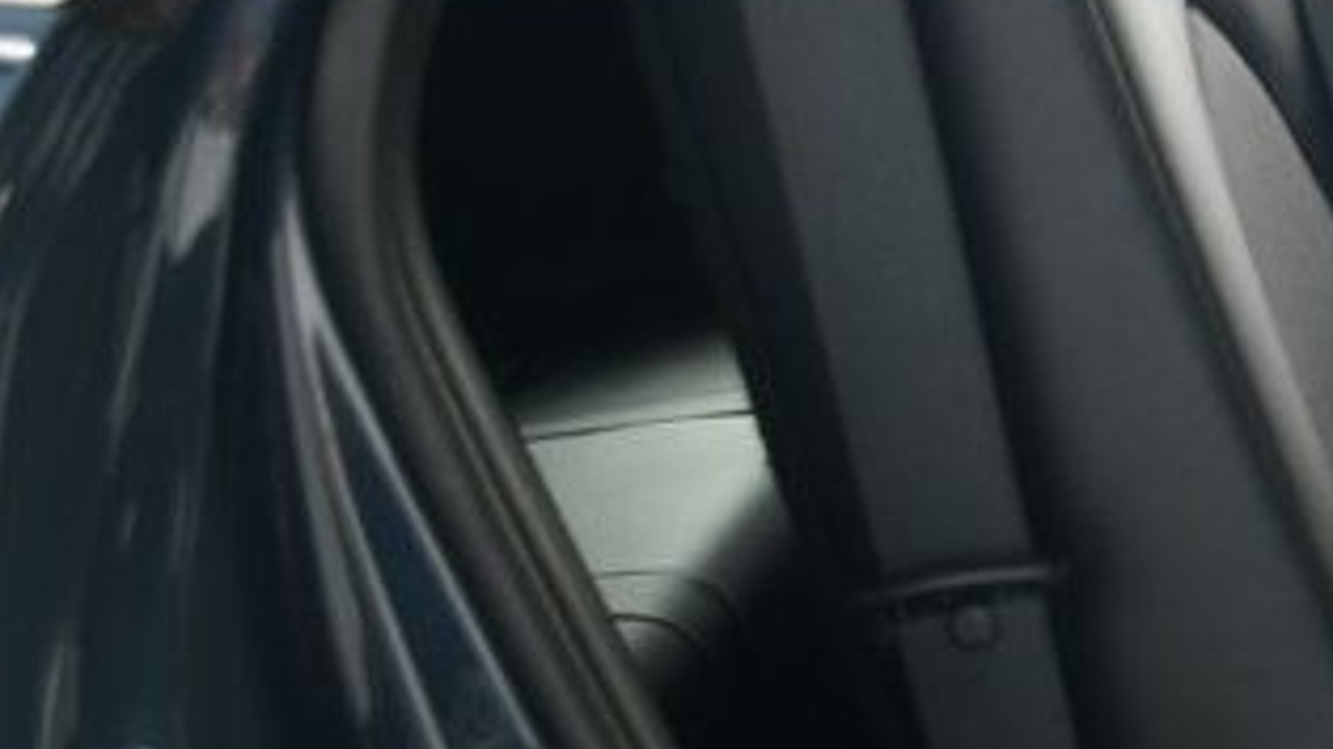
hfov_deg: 18.6
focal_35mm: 102
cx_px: 1993
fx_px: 3604
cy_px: 436
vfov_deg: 11.9
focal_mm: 20
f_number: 4
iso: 100
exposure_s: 1/160
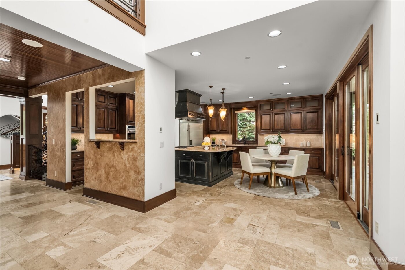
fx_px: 169
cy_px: 135
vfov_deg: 77.3
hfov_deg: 100.4
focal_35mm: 15
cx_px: 202
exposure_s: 1/30
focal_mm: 15
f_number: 6.7
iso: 1000
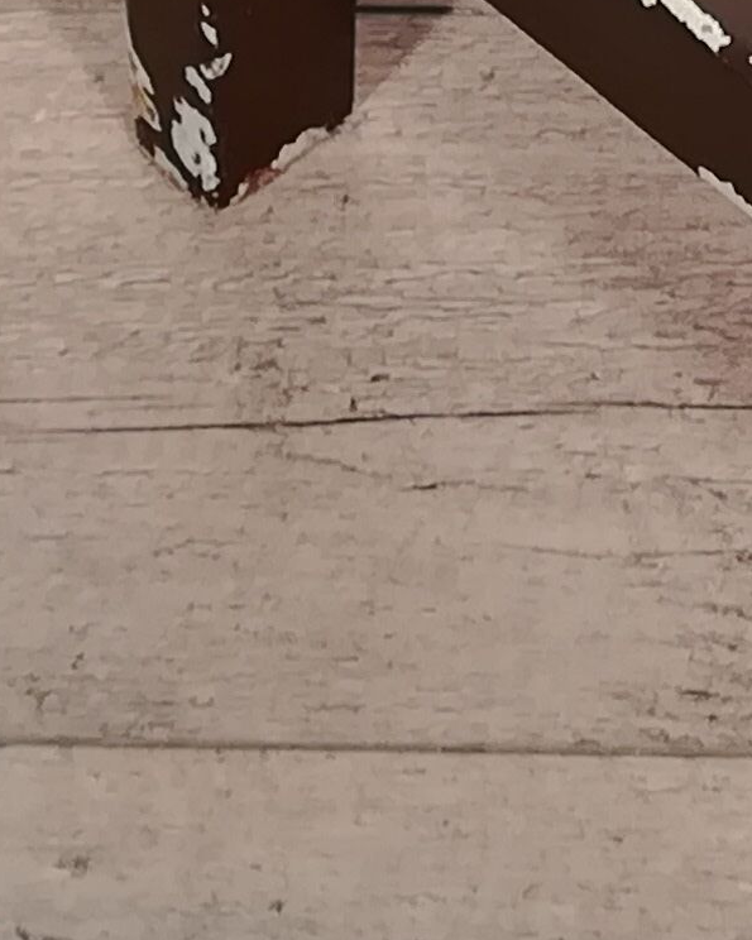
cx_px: 1483
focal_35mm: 177
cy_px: -1008
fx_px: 4925
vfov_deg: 10.0
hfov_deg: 8.3
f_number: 2.2
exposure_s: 1/33.3
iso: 80
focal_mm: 3.83
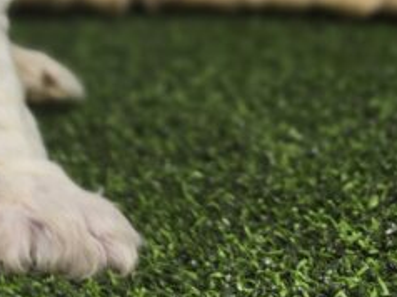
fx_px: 1134
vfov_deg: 13.3
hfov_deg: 16.0
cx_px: -369
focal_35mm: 99
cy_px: -250
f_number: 1.7
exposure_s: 1/120
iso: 40
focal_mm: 6.3
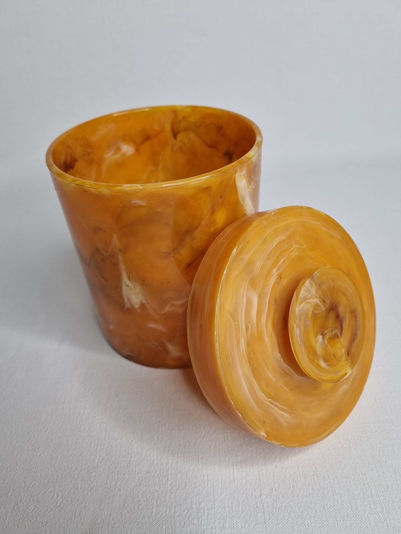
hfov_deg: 53.1
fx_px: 402
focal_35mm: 26
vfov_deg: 67.3
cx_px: 200
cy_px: 267
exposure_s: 1/147
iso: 50
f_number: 1.8
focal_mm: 5.4
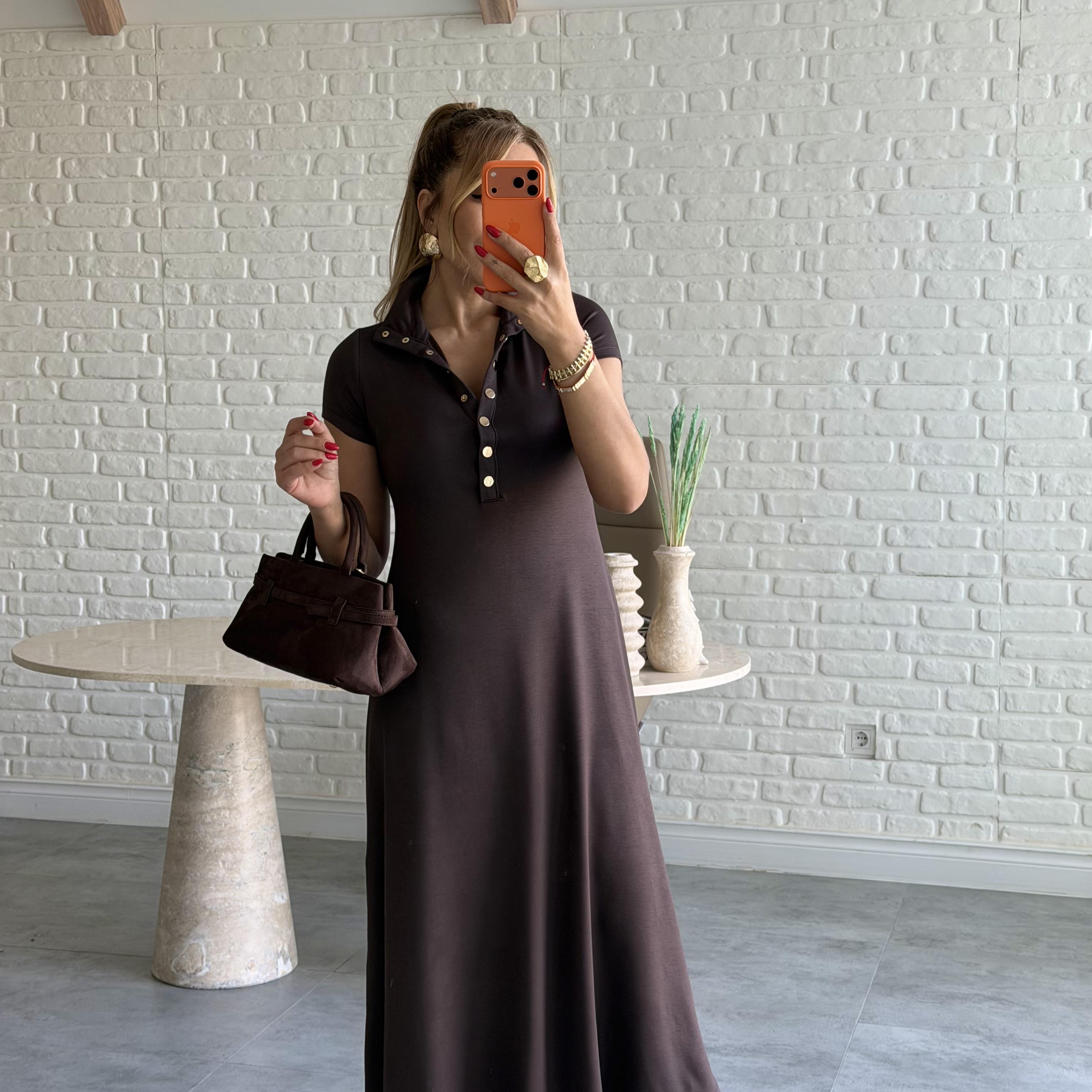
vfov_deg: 30.0
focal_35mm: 57
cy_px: 544
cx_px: 547
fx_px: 2034
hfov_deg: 30.0
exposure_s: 1/121
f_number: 1.78
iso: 64
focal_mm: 6.76
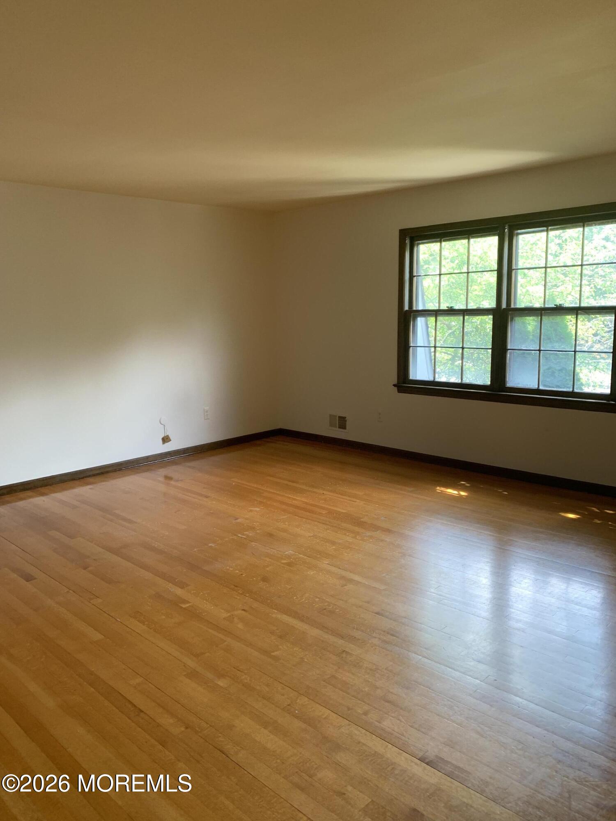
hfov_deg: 53.1
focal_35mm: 26
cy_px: 410
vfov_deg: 67.3
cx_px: 308
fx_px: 617
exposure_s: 1/74
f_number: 1.8
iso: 100
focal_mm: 4.25
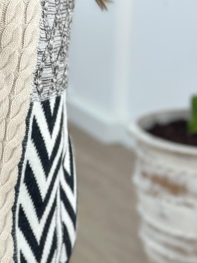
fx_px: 896
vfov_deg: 16.6
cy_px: 54
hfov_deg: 12.3
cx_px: -28
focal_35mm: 118
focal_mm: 6.86
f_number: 1.78
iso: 64
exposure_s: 1/100
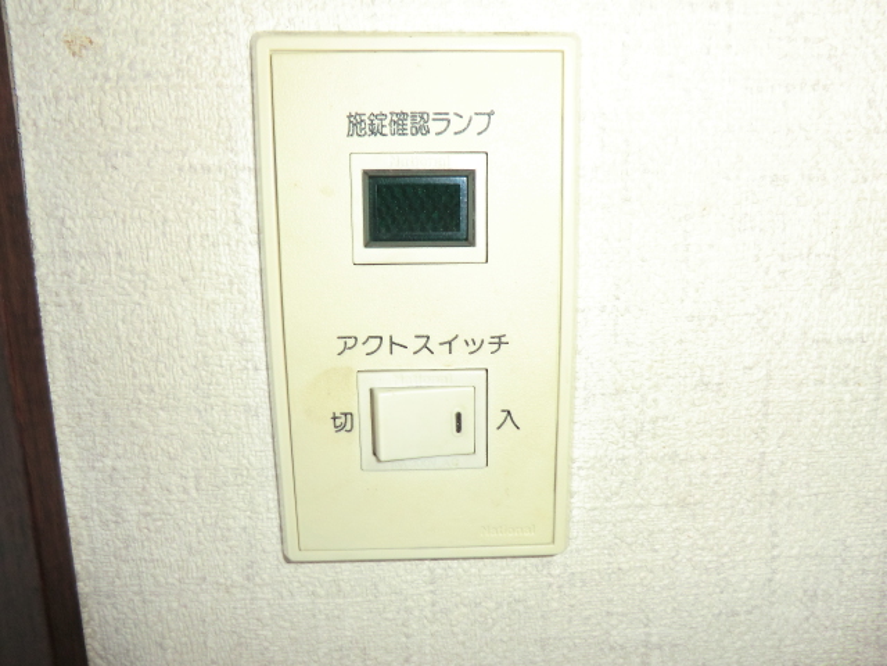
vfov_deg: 56.8
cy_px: 333
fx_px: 615
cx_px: 444
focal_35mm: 24
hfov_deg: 71.6
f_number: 3.2
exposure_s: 1/30
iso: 200
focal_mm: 4.3
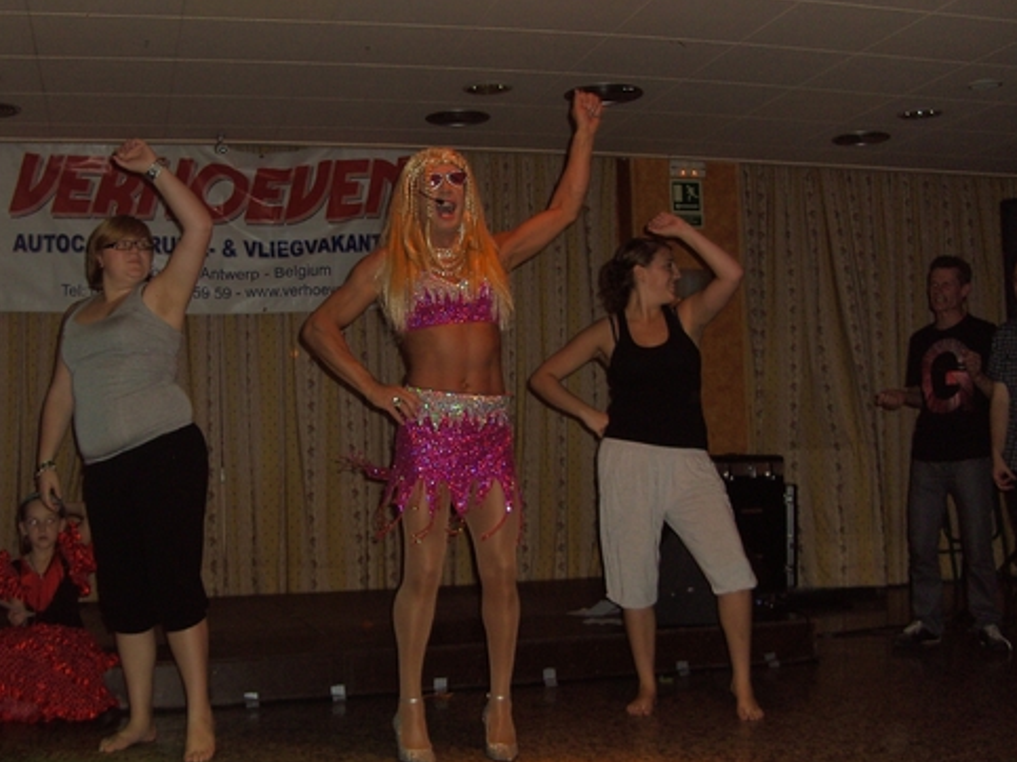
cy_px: 402
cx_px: 442
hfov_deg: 41.2
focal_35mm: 46
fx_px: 1351
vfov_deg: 31.5
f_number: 2.8
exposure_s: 1/50
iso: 100
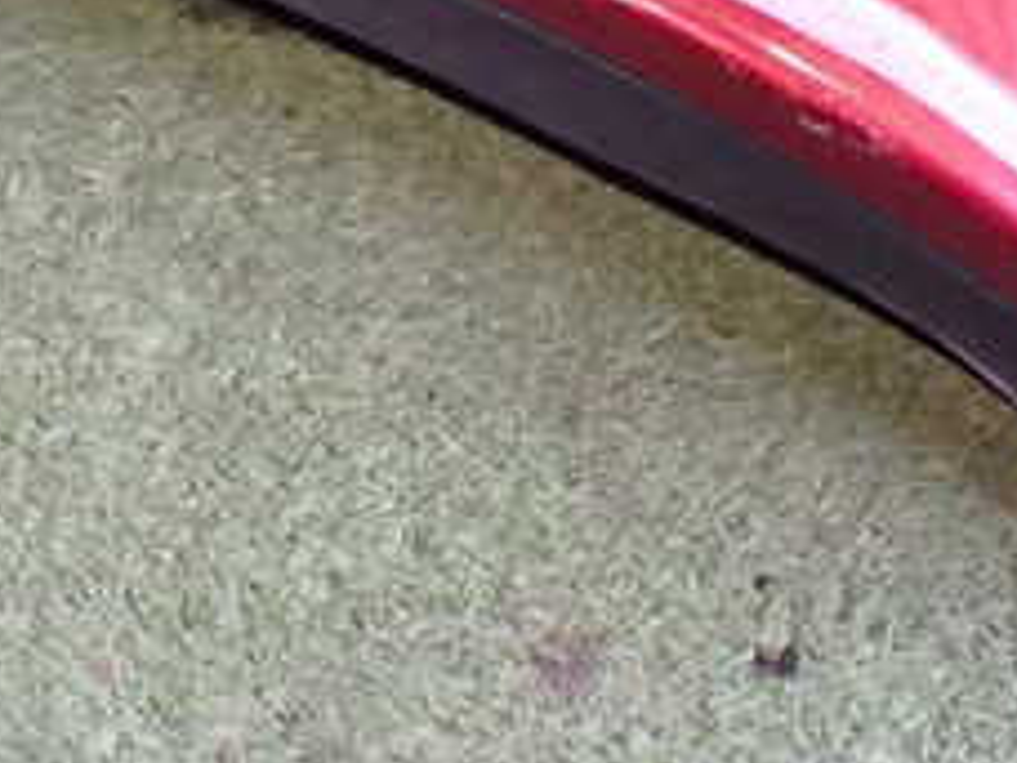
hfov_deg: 24.6
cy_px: -120
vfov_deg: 17.9
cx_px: 339
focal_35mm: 79
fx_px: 2321
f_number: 2.3
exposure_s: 1/60
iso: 800
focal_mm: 5.4
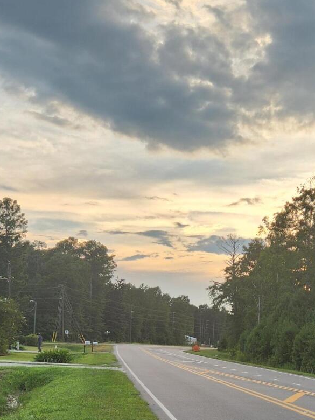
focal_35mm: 59
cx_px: 216
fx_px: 716
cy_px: 407
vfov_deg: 30.7
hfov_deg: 24.7
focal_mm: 5.4
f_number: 1.8
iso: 20
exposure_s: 1/273
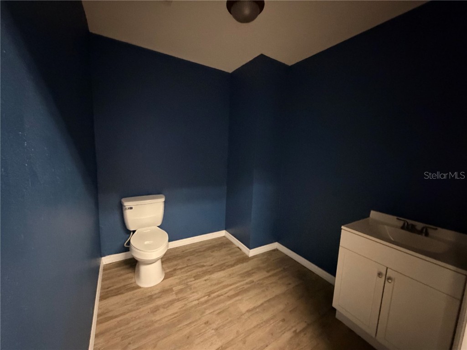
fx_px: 189
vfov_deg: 85.7
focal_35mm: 14
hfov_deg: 102.1
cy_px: 175
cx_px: 234
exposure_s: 1/30
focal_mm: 2.22
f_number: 2.2
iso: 1600
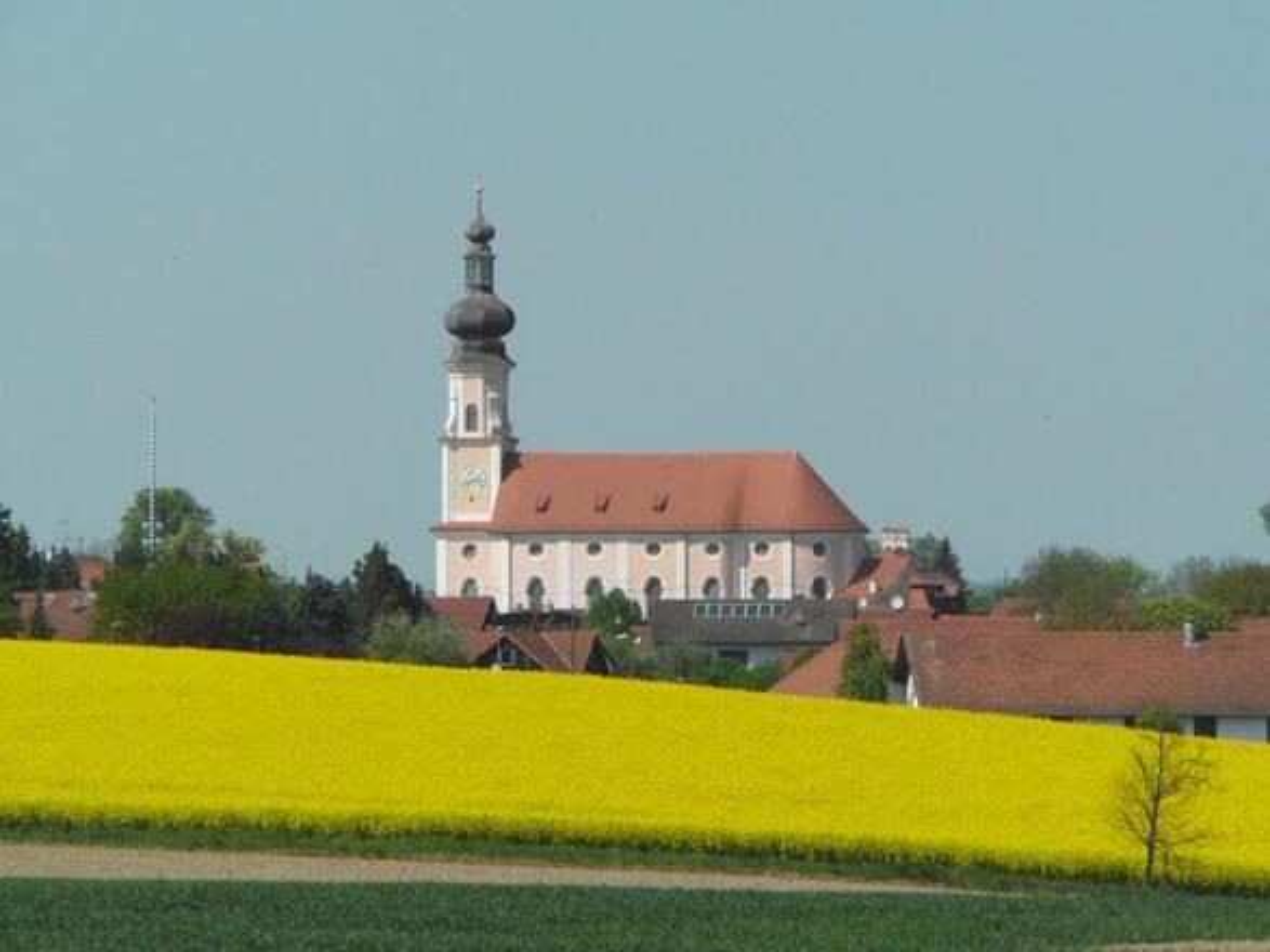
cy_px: 476
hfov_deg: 7.7
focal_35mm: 256
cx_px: 635
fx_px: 9390
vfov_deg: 5.8
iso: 200
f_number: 7.1
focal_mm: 38
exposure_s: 1/1000
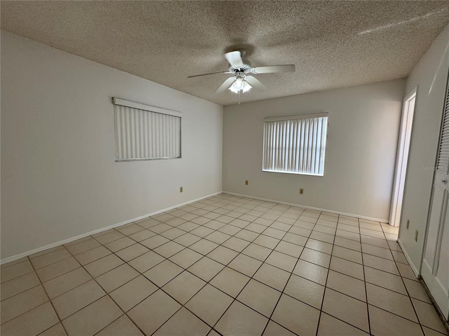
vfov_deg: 85.7
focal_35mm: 14
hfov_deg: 102.1
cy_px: 168
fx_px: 182
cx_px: 224
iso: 64
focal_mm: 2.22
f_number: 2.2
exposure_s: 1/120
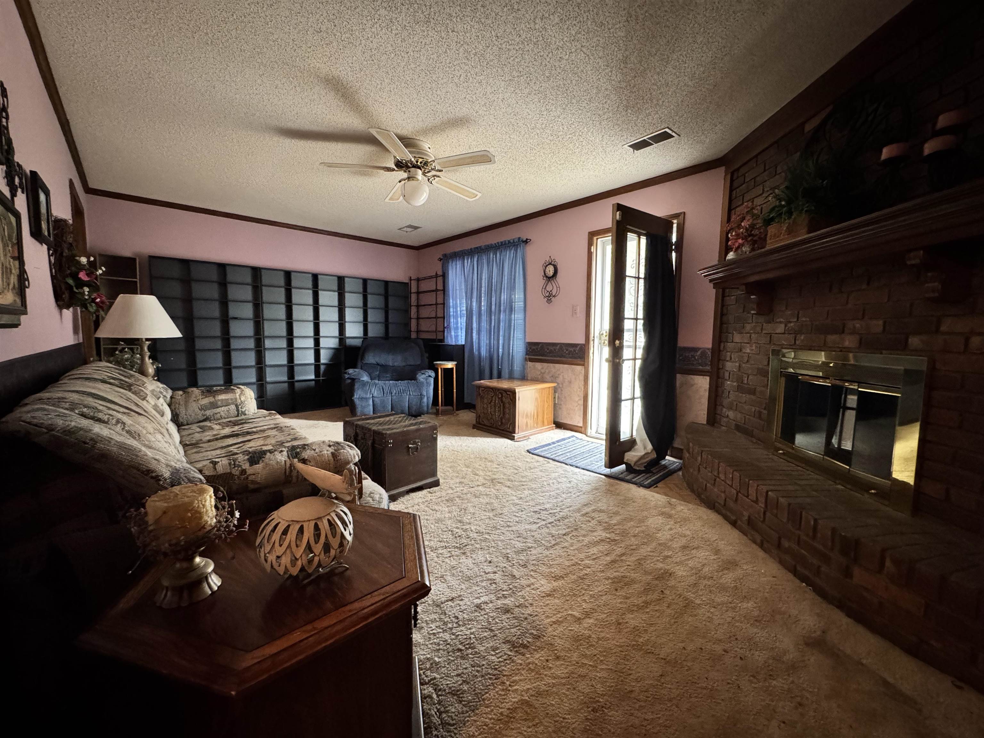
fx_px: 398
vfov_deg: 85.7
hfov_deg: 102.1
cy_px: 369
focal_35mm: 14
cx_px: 492
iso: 1250
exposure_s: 1/60
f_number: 2.2
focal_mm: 2.22
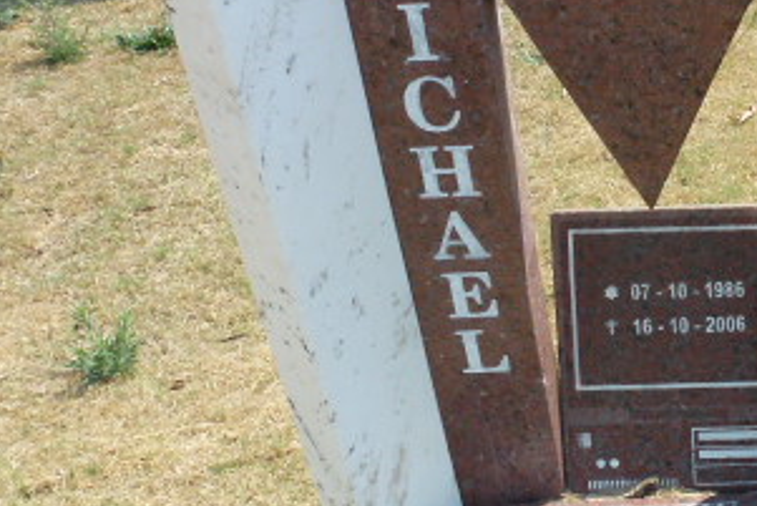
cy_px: 247
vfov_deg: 25.5
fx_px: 1115
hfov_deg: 33.4
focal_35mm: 53
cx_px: 802
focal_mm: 4.3
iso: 100
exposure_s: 1/400
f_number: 4
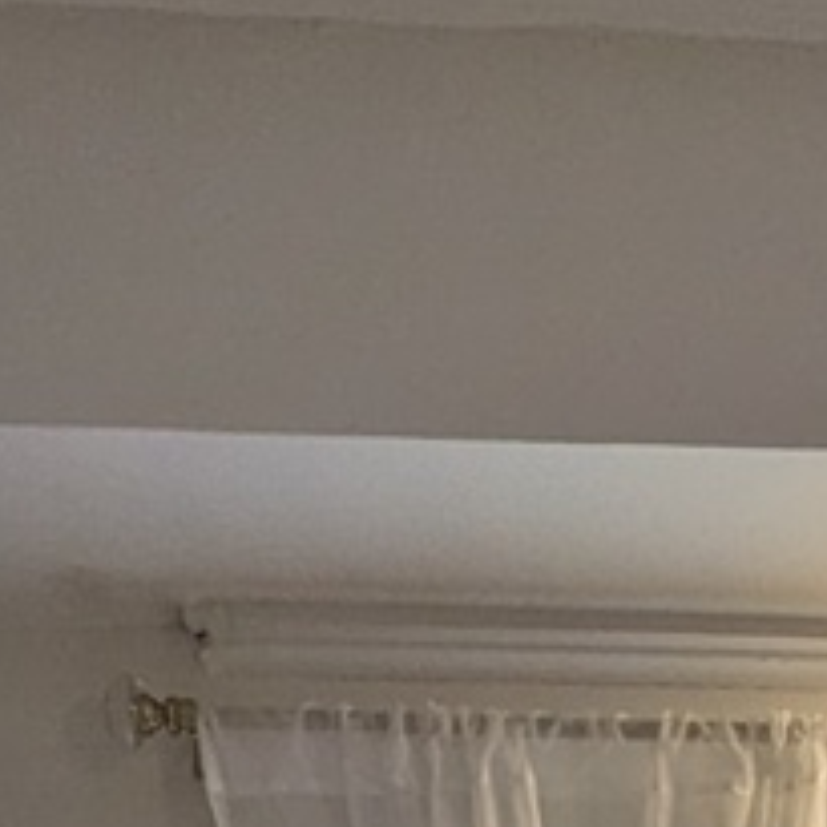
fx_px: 2676
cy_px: 1904
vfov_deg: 13.5
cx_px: 1077
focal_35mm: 99
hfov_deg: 16.6
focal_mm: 2.35
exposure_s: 1/120
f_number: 2.2
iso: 78
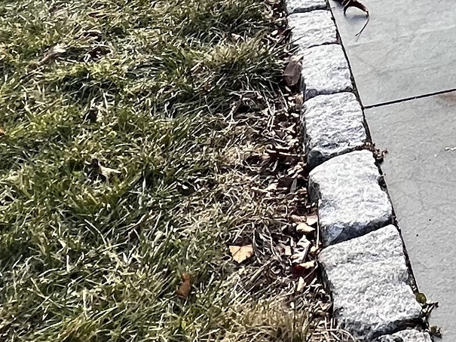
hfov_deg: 23.5
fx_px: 870
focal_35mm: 66
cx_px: 685
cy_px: -339
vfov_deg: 16.8
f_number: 1.8
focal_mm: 1.57
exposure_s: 1/329
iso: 32
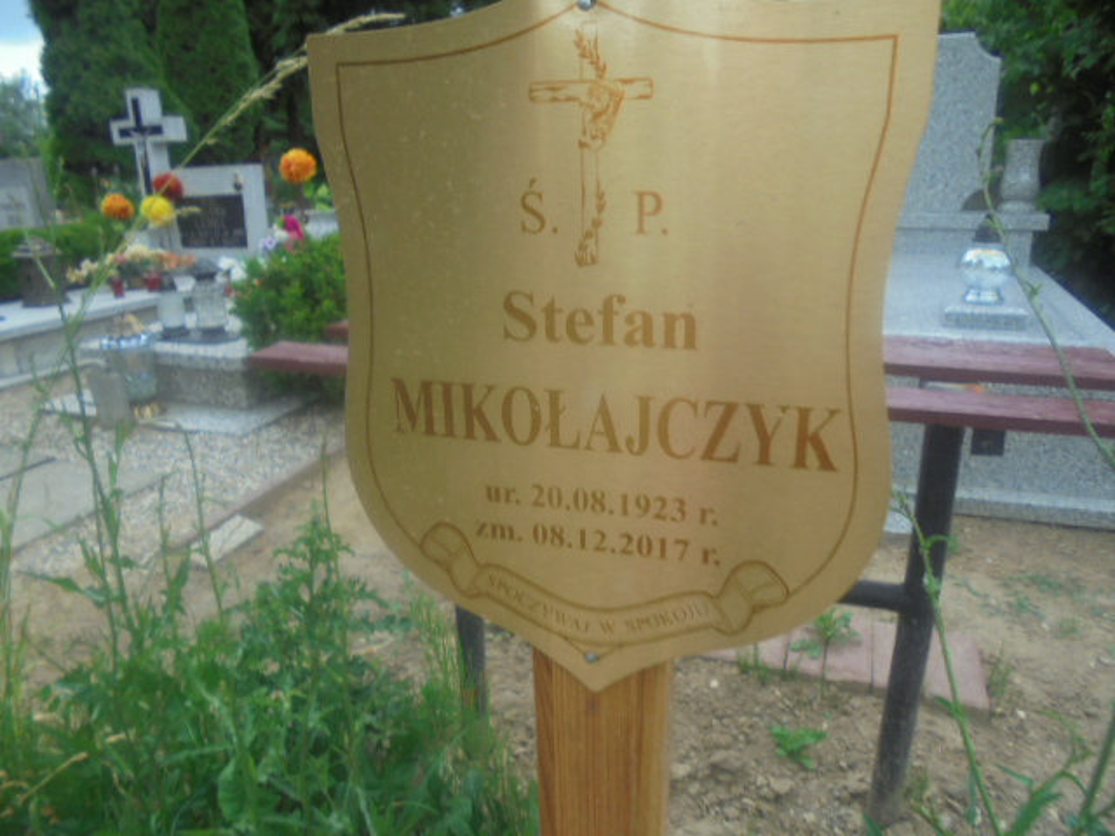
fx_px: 837
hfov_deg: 67.3
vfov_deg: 53.1
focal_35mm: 26
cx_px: 558
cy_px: 418
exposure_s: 1/200
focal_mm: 4.6
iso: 100
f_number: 3.5
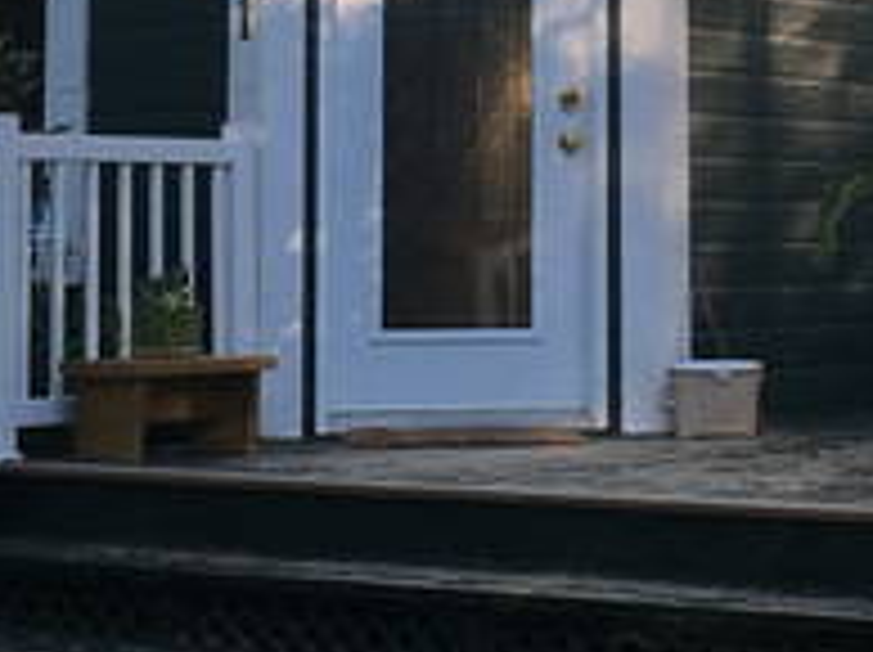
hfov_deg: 16.6
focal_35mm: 118
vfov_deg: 12.3
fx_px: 2972
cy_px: -67
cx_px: 652
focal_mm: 4.15
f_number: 2.2
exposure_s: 1/534
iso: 25
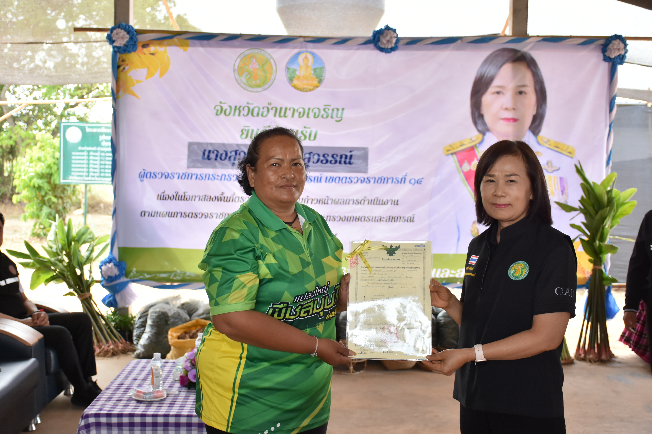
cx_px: 326
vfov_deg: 26.5
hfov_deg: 38.9
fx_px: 924
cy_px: 217
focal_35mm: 51
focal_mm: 34
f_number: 4.2
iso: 450
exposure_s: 1/250
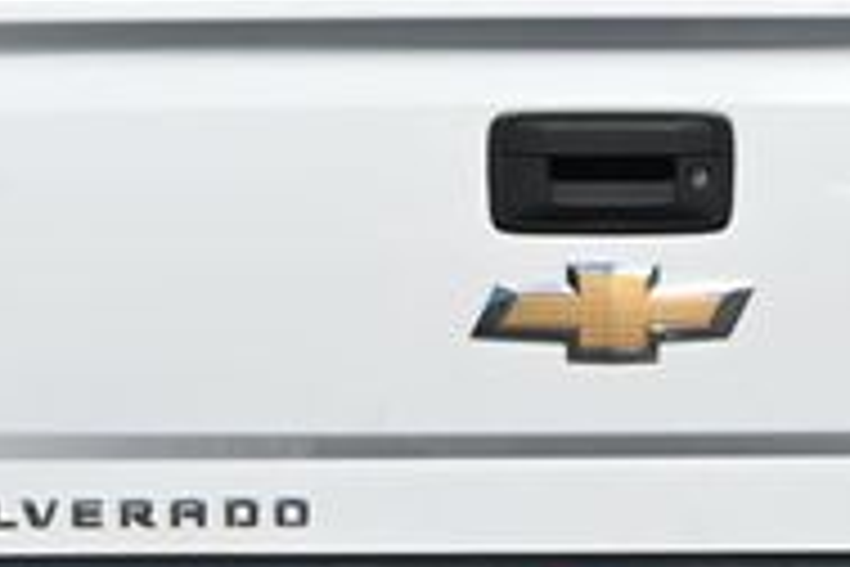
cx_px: 594
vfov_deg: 5.4
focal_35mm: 254
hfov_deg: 8.1
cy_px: 369
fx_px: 5997
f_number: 7.1
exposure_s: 1/400
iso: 100
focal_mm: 50
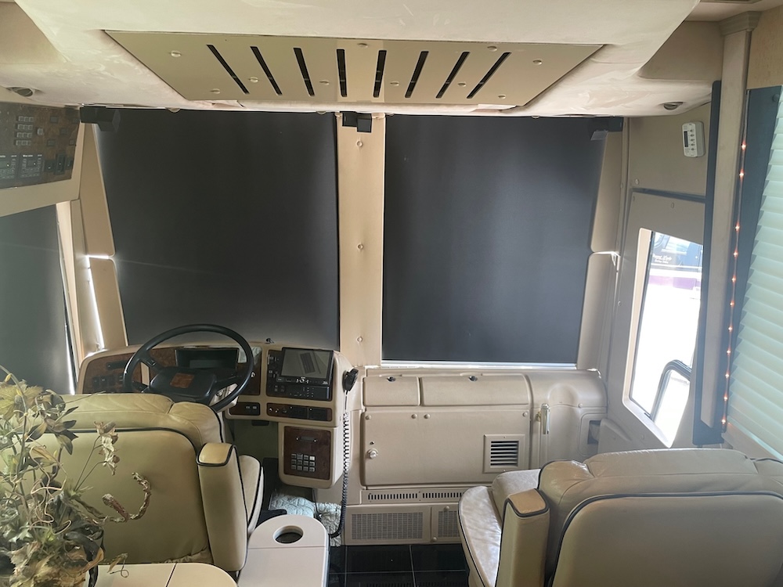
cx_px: 392
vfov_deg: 53.1
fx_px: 588
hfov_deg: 67.3
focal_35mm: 26
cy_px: 294
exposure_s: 1/60
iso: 100
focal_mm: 4.2
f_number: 1.6
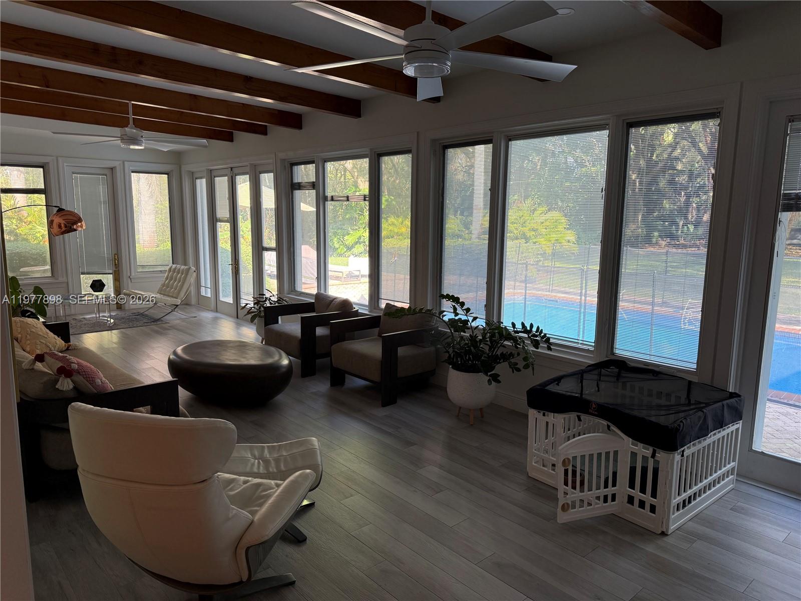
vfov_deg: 56.8
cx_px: 400
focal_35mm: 24
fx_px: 555
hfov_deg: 71.6
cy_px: 300
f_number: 1.78
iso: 125
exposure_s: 1/219
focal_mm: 6.76
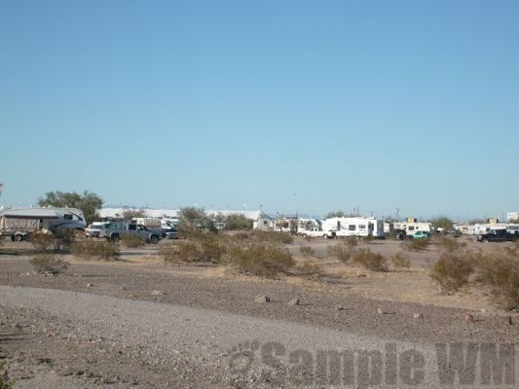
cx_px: 260
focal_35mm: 81
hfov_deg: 24.1
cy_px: 194
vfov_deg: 18.2
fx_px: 1215
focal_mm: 13.7
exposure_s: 1/180
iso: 80
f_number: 10.6
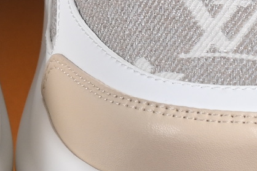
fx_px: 3567
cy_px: -92
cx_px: 10
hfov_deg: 4.1
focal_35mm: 500
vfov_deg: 2.7
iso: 160
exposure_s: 1/80
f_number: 8
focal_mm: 50
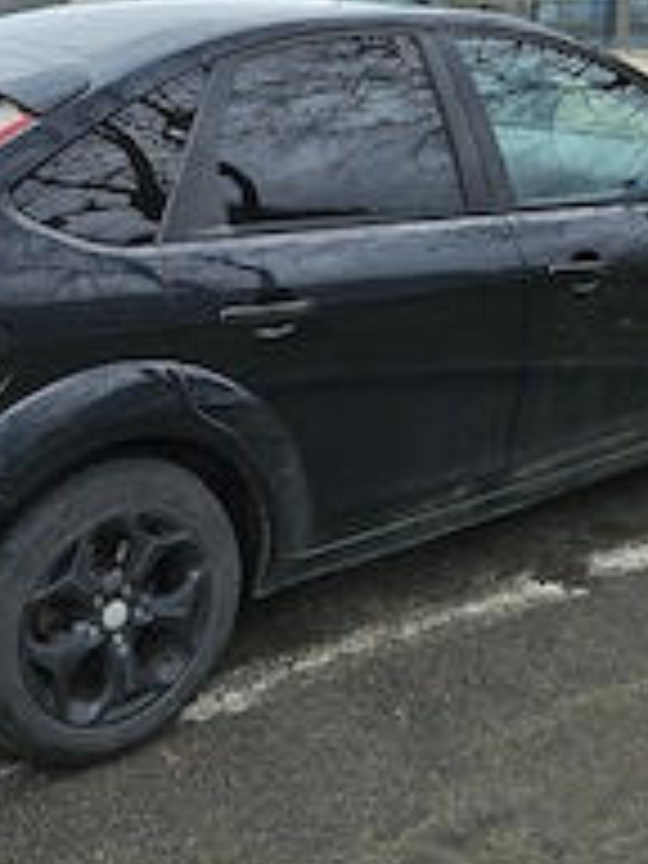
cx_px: 225
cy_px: 288
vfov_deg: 39.2
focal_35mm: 48
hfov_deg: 30.1
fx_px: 1198
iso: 25
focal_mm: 5.4
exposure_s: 1/427
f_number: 1.8
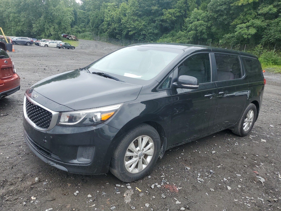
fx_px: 211
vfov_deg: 53.1
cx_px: 140
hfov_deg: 67.3
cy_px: 106
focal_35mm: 26
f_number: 1.5
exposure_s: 1/1000
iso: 50
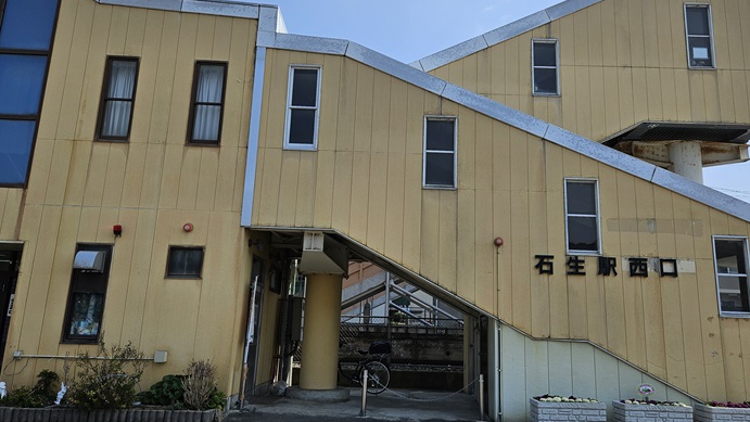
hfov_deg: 65.9
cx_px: 407
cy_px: 194
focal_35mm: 29
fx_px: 577
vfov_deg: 40.2
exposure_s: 1/2430
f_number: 1.8
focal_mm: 5.4
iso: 25
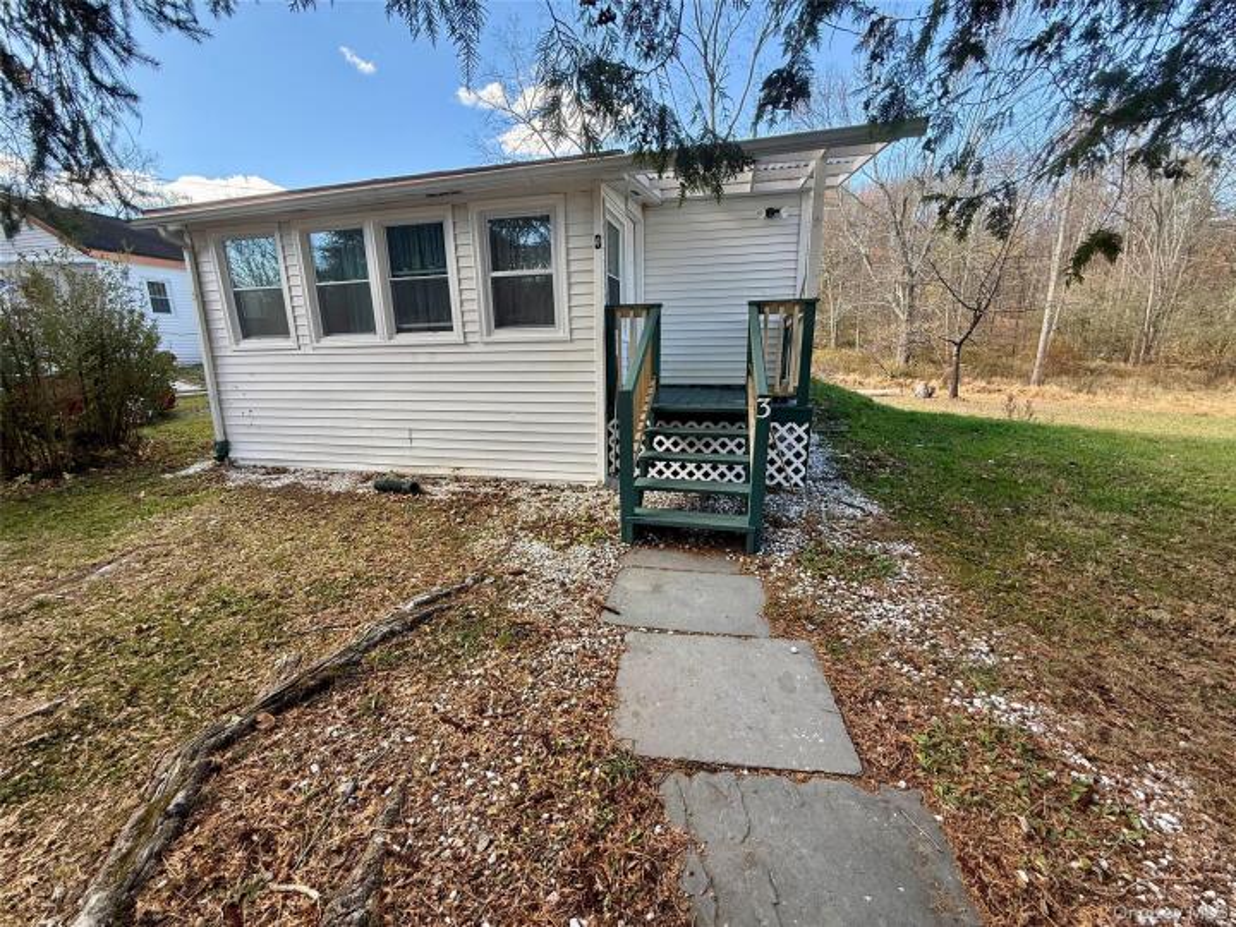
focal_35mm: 14
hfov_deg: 102.1
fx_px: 500
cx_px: 618
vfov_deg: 85.7
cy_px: 464
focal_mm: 2.22
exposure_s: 1/179
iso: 50
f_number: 2.2
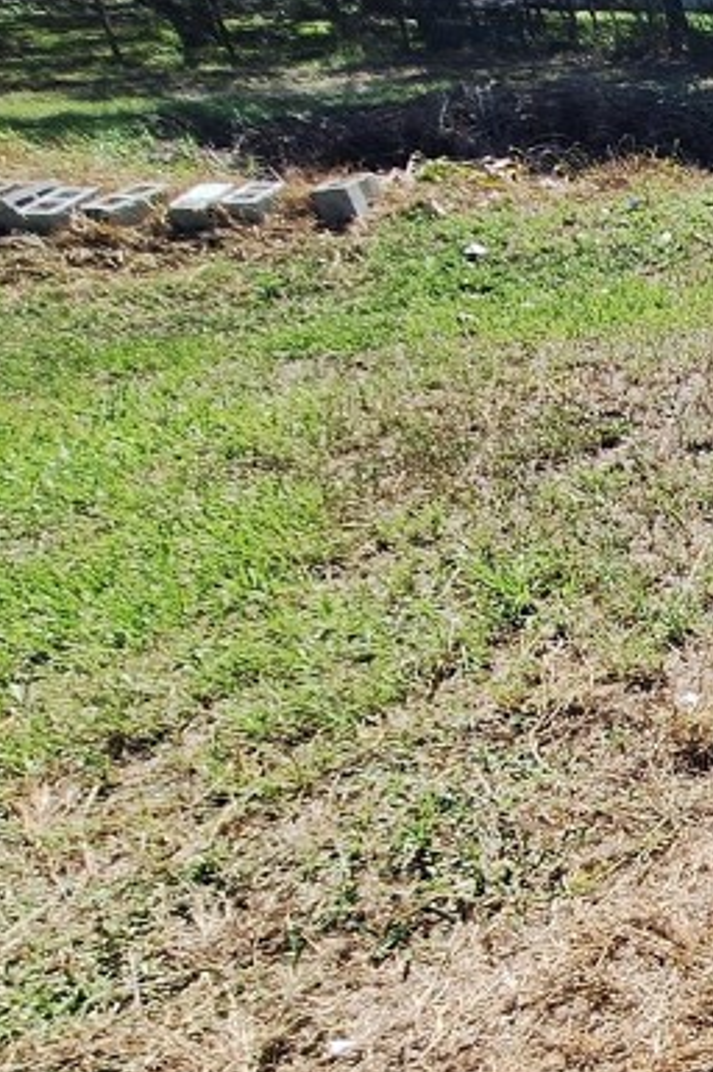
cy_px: 671
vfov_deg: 52.6
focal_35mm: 36
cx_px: 1092
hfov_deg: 26.1
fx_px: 1071
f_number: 2.2
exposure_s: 1/885
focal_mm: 1.74
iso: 40
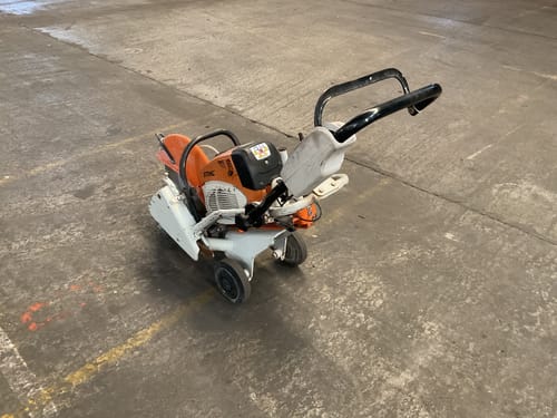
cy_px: 209
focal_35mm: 29
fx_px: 467
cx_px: 278
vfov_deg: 48.2
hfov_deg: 61.7
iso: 250
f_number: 1.8
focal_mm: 3
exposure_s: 1/50
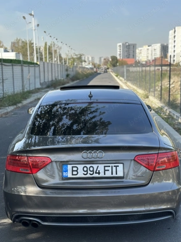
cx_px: 91
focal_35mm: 50
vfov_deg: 38.2
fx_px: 349
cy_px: 122
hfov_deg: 29.1
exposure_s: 1/1133
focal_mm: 6.86
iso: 80
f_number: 1.78
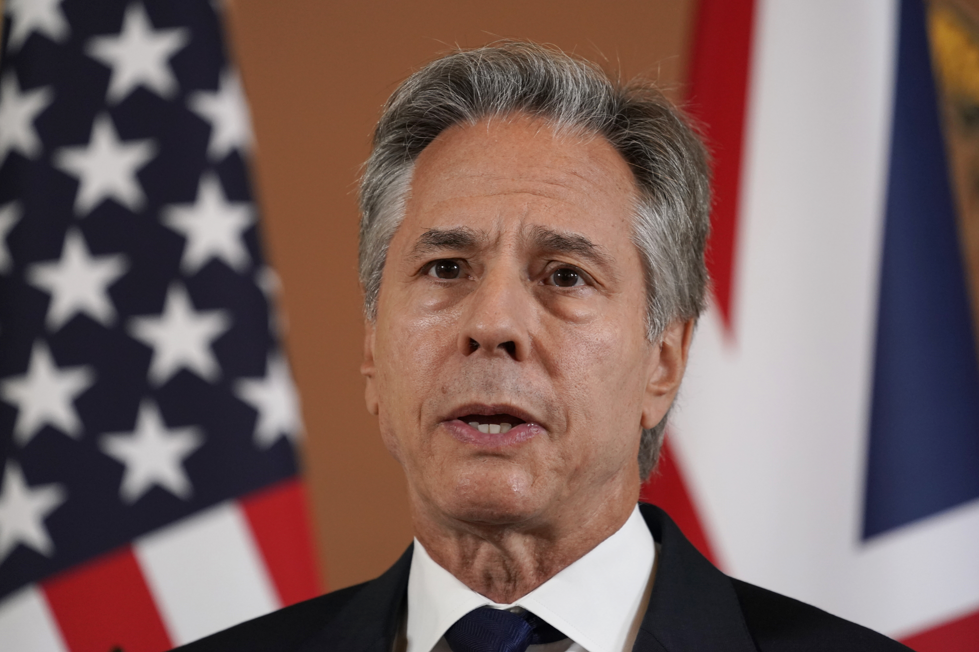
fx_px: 8429
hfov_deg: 6.6
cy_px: 325
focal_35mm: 310
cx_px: 488
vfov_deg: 4.4
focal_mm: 309
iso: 2500
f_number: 5.6
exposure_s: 1/320
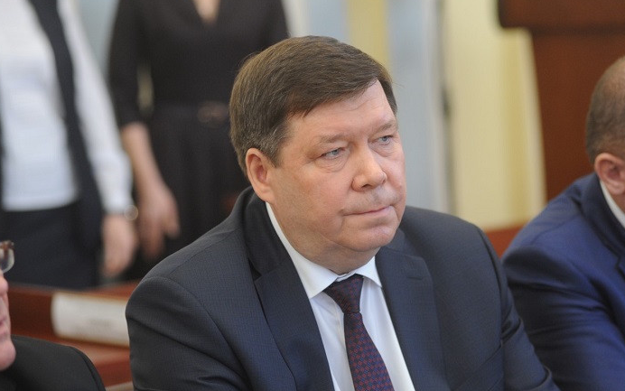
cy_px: 185
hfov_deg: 15.0
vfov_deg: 9.4
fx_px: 2368
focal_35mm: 139
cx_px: 351
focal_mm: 105
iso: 1600
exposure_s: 1/200
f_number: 2.8
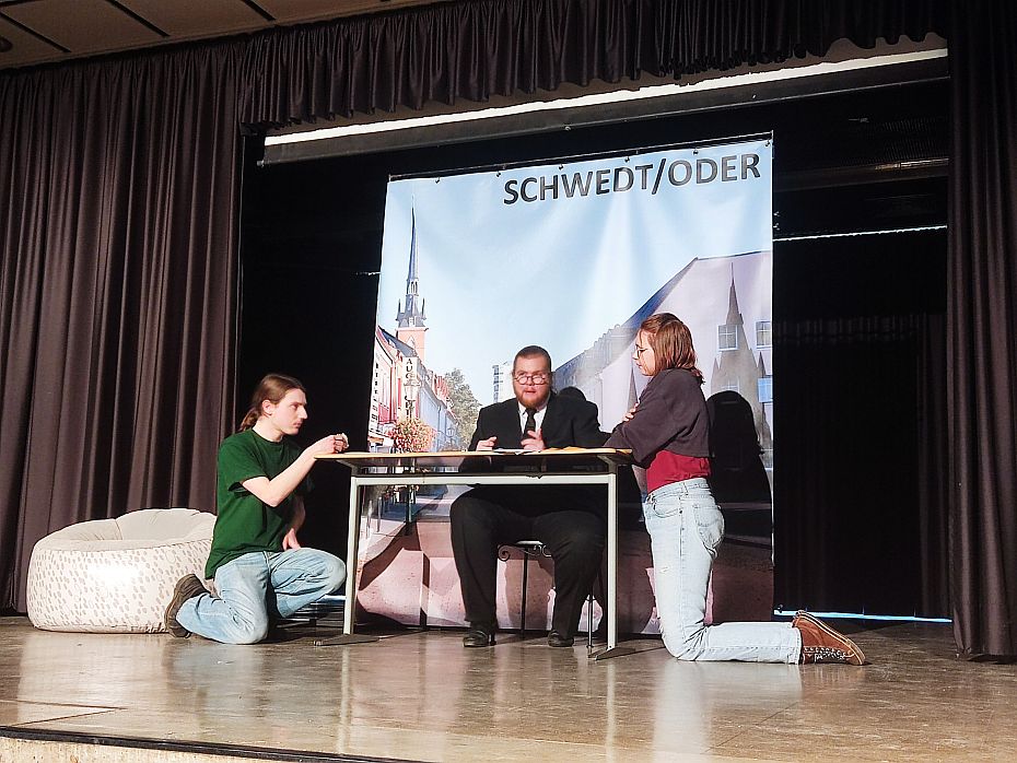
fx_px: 1205
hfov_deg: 45.8
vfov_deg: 35.2
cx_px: 508
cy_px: 382
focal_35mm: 41
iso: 372
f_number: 1.79
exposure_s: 1/33
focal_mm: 4.71
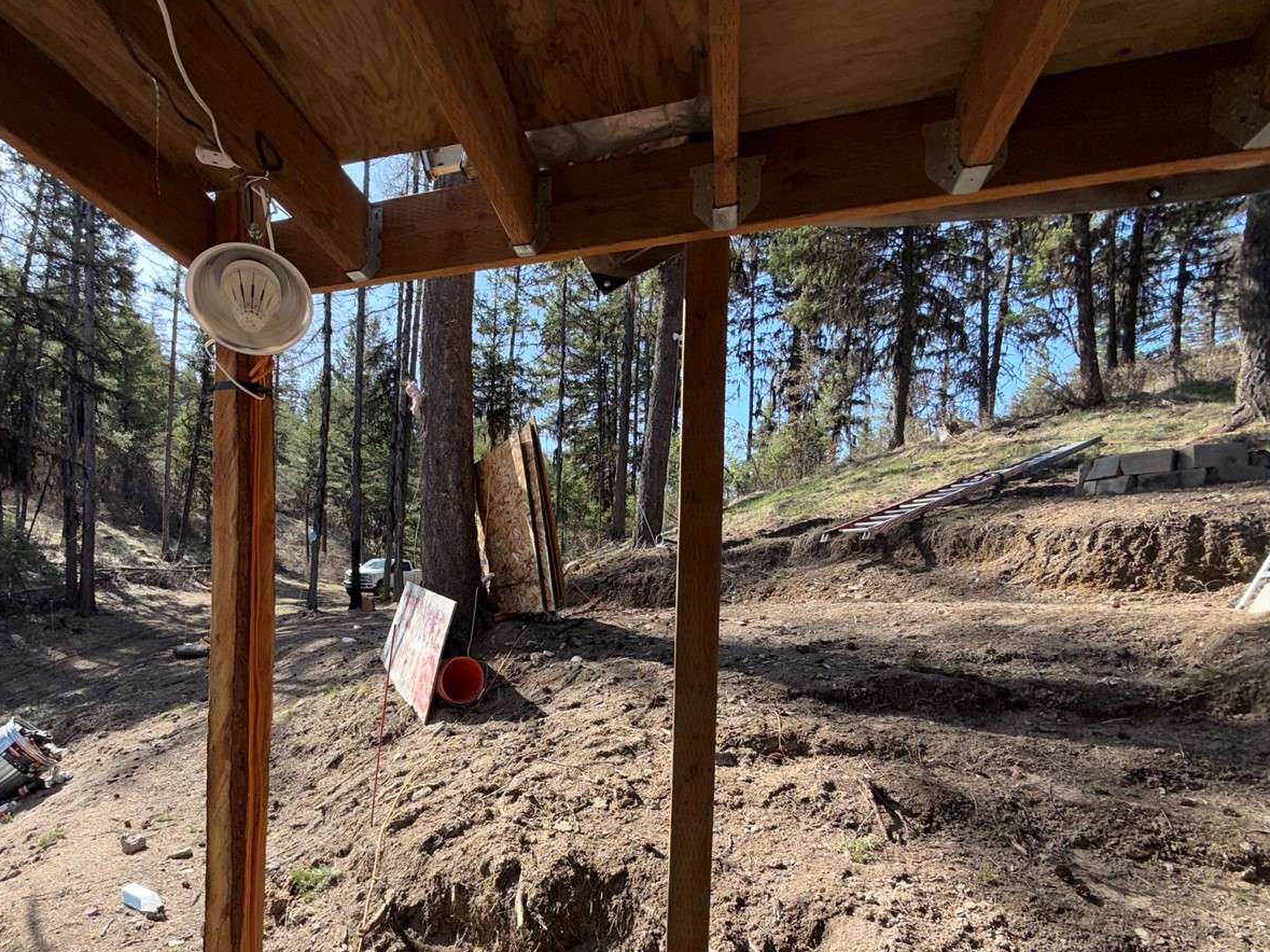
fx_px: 697
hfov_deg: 83.6
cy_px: 639
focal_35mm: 19
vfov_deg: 66.7
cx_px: 504
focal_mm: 2.22
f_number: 2.2
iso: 16
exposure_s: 1/340
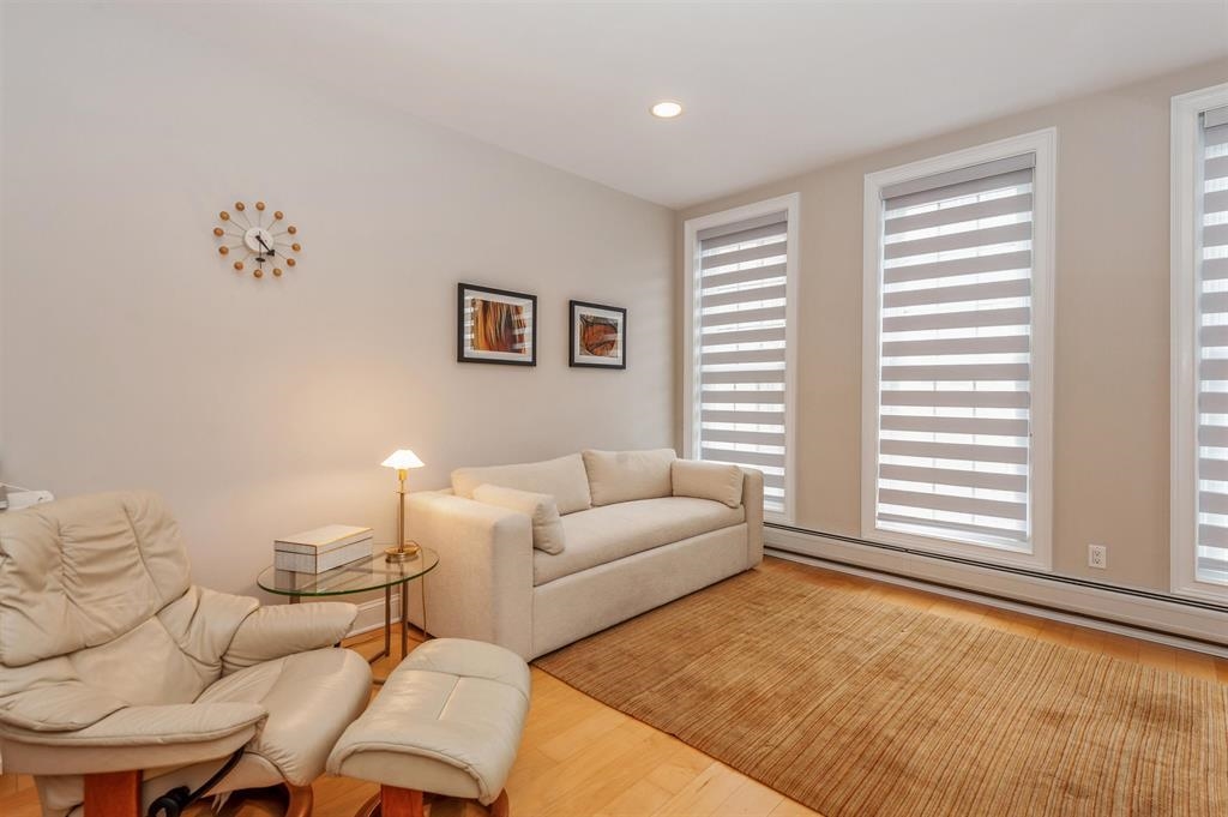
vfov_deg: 73.7
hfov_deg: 96.8
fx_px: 545
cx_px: 614
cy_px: 408
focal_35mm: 16
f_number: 8
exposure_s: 1/13
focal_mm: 16
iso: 200
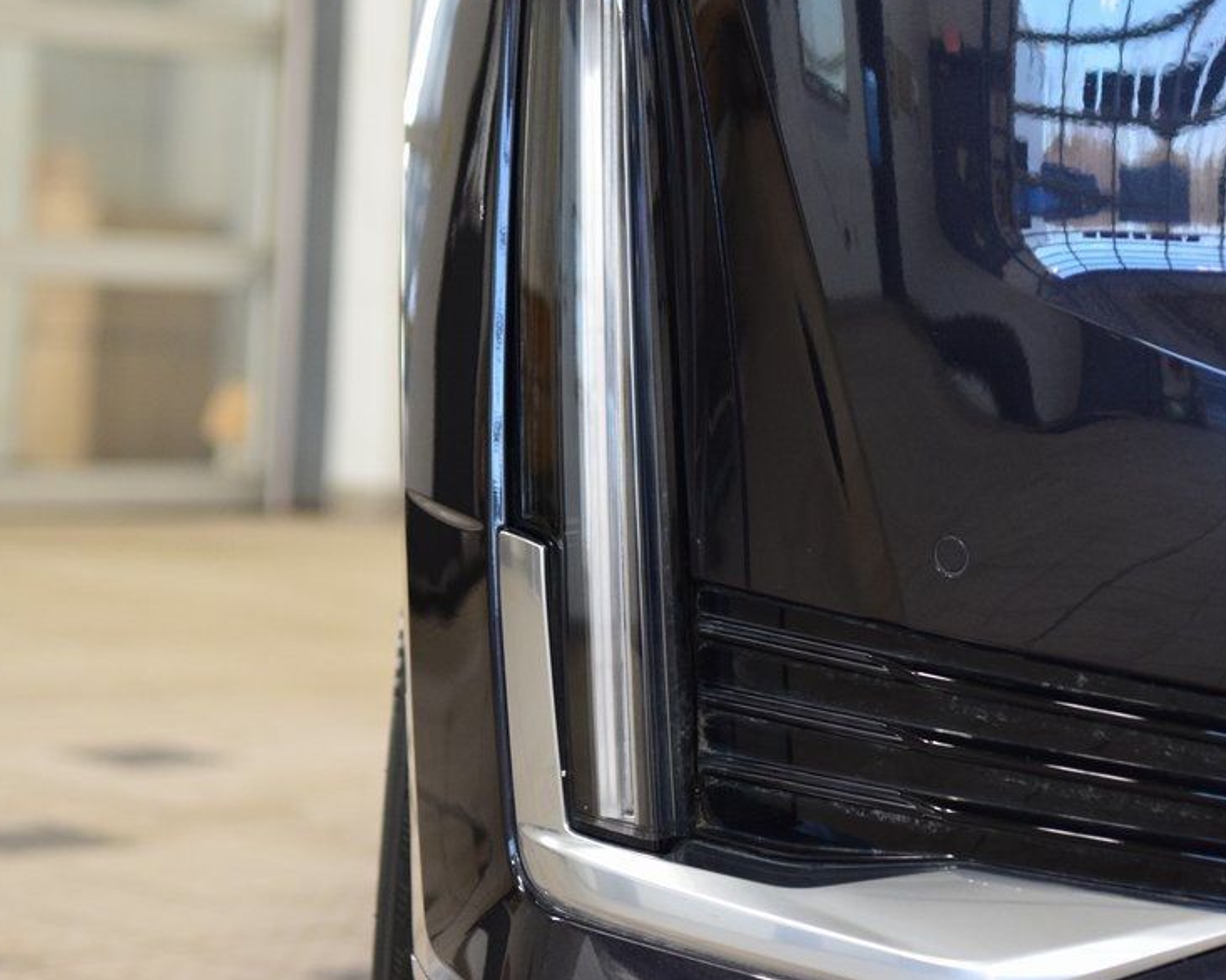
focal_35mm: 118
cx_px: 671
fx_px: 4280
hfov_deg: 16.3
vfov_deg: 13.1
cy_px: 417
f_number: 3.5
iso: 1600
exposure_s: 1/125
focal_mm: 60
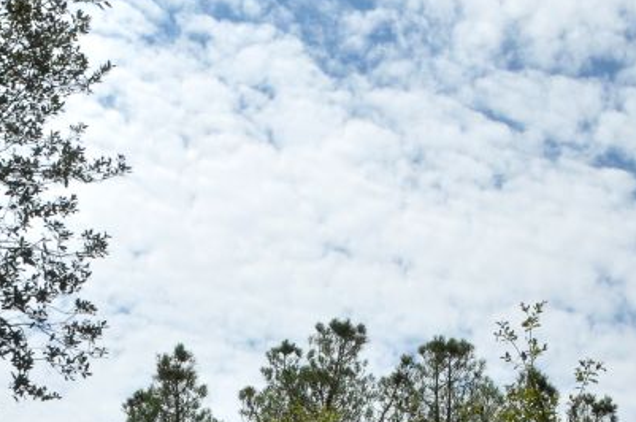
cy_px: 40
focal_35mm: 69
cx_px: 804
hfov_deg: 25.6
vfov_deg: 19.3
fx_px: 1217
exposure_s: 1/1000
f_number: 18
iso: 1600
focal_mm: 18
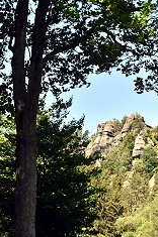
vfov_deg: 23.9
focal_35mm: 85
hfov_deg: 16.0
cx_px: 100
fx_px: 561
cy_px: 140
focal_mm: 30
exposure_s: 1/8000
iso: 6400
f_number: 9
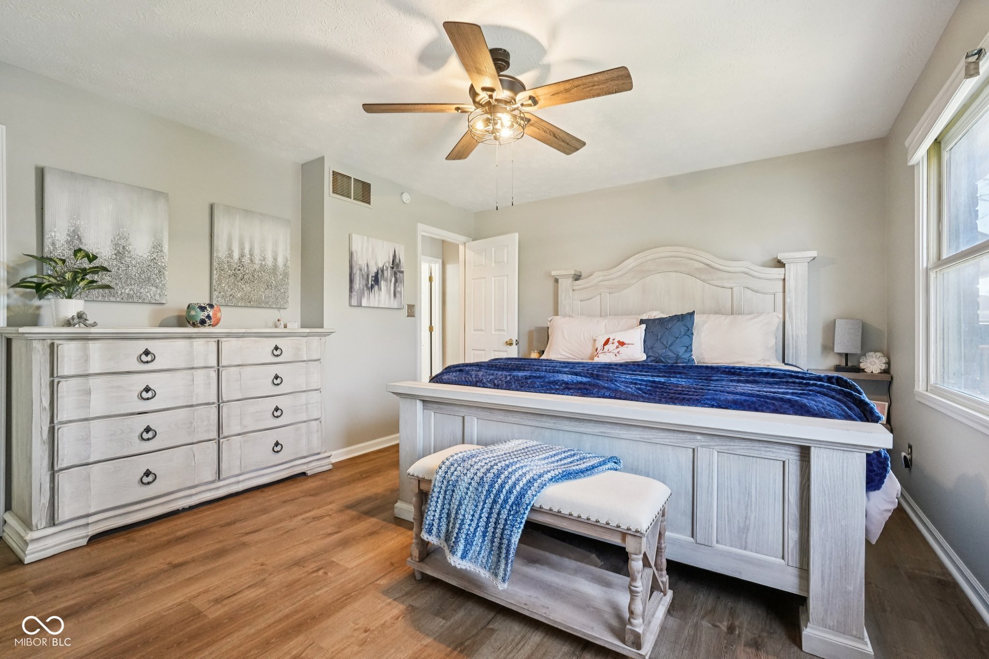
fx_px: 439
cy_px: 330
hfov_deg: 96.7
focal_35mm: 16
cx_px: 494
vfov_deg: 73.7
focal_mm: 16
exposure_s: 1/30
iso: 1250
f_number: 8
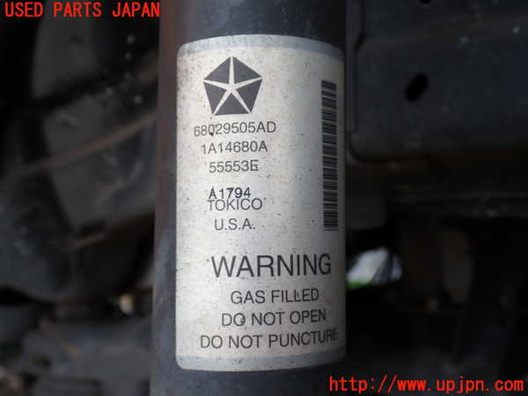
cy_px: 198
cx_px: 264
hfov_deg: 42.9
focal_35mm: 44
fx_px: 671
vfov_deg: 32.9
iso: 100
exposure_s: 1/200
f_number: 2.9
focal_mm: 7.84
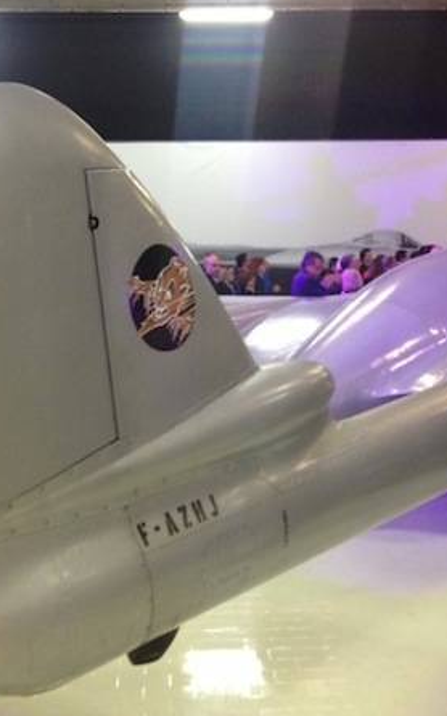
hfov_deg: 25.8
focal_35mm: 50
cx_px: 207
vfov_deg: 40.3
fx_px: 975
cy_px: 357
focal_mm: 4.28
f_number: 2.4
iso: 160
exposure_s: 1/20
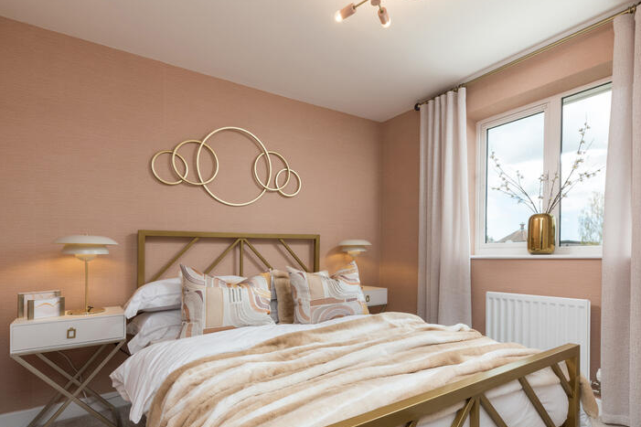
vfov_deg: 63.5
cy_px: 270
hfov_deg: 86.9
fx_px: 338
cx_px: 321
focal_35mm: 19
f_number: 14
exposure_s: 1/5
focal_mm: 13
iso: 160
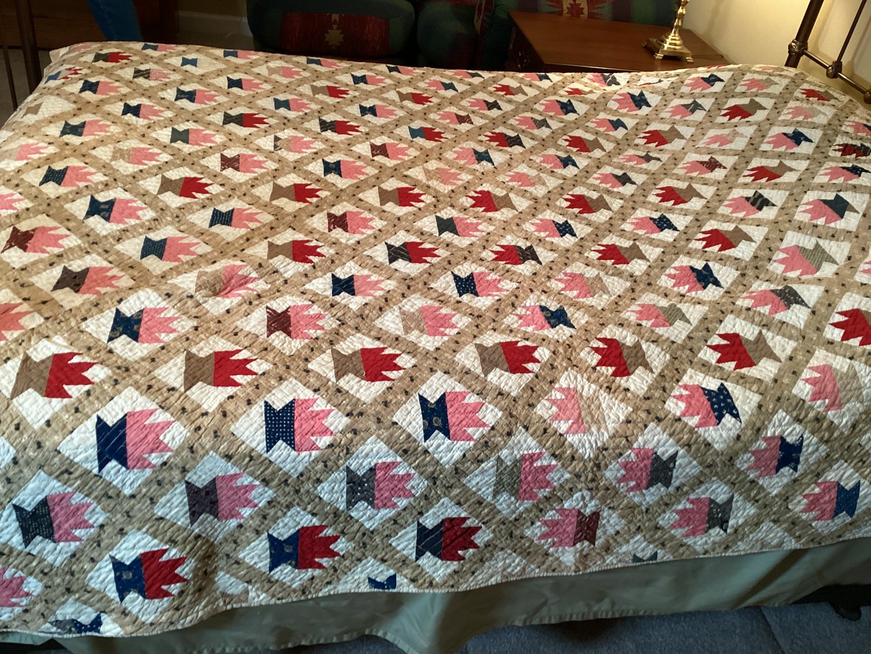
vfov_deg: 45.4
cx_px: 436
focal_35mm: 31
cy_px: 327
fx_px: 780
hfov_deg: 58.3
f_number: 2.4
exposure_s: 1/50
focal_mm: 3.3
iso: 200
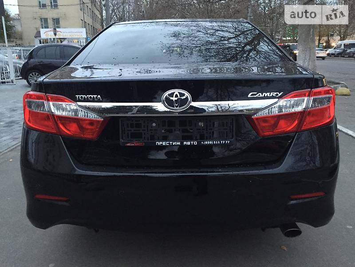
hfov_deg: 61.7
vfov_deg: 48.2
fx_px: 297
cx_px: 178
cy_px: 134
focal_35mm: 29
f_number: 2.2
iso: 250
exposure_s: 1/17
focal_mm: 4.2
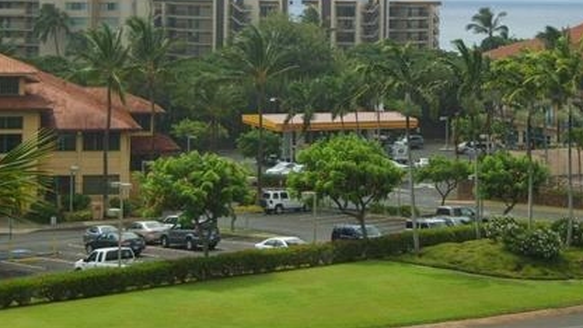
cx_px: 423
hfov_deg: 20.4
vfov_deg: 11.5
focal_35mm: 104
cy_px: -7
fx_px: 1608
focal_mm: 13
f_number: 9.7
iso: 50
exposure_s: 1/180
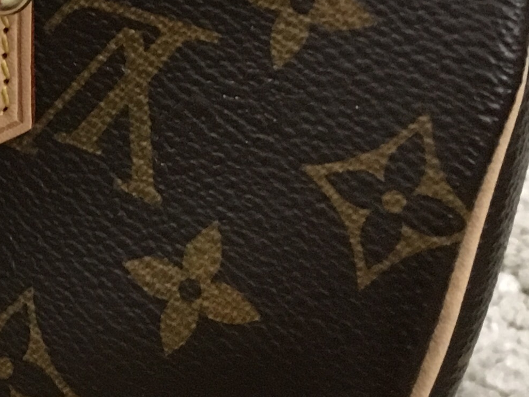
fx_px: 1803
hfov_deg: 15.2
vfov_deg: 12.5
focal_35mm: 118
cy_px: 68
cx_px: -303
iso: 200
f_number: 2.2
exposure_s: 1/15
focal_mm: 4.15
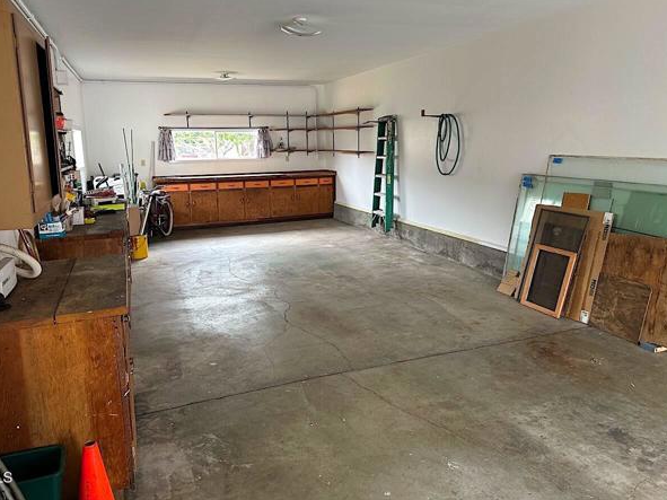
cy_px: 230
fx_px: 501
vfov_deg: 53.0
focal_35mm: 26
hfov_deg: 67.3
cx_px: 319
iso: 125
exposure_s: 1/121
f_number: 1.78
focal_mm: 6.86
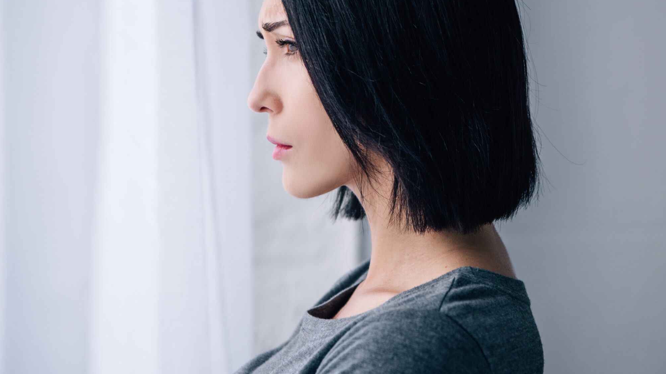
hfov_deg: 22.6
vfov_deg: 12.9
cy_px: 148
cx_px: 426
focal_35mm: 94
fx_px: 1660
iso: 200
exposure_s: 1/200
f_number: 4
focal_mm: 70
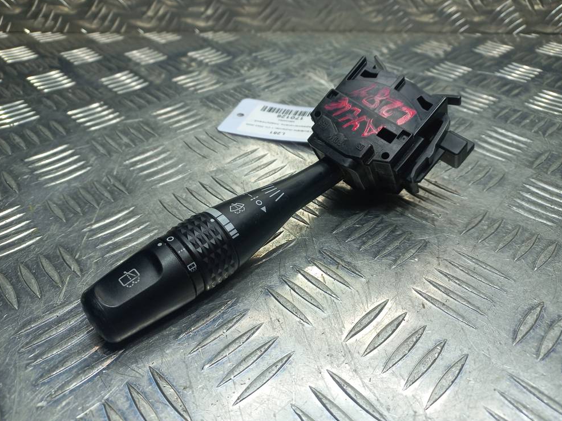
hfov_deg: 67.3
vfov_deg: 53.0
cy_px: 209
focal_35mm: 26
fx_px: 422
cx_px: 287
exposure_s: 1/100
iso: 40
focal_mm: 4.6
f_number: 1.8
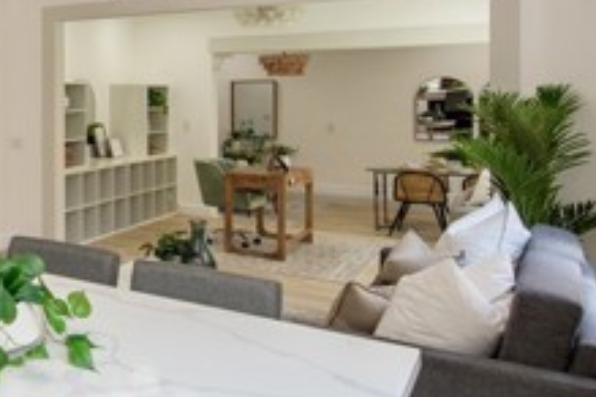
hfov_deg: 34.3
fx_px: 679
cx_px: -171
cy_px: 64
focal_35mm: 41
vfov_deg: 31.5
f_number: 5.6
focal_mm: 14
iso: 560
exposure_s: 1/125
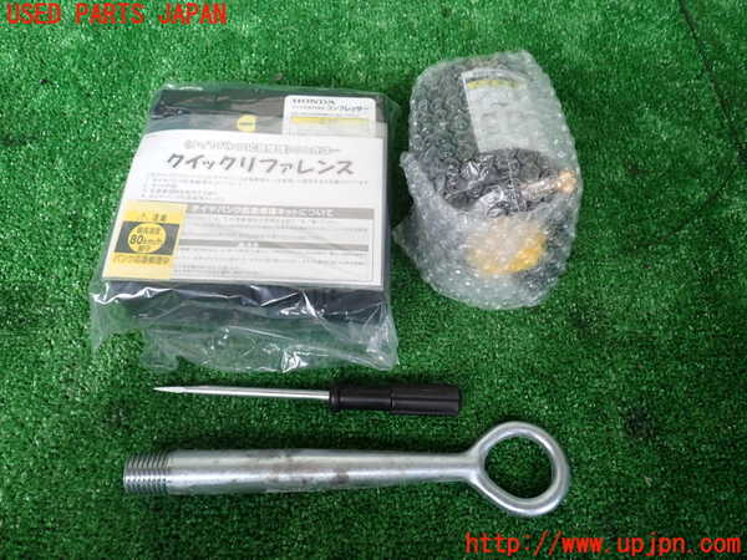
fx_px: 647
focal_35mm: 30
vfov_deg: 46.8
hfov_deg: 60.0
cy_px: 280
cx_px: 374
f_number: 2.3
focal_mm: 5.4
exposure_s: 1/50
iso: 200
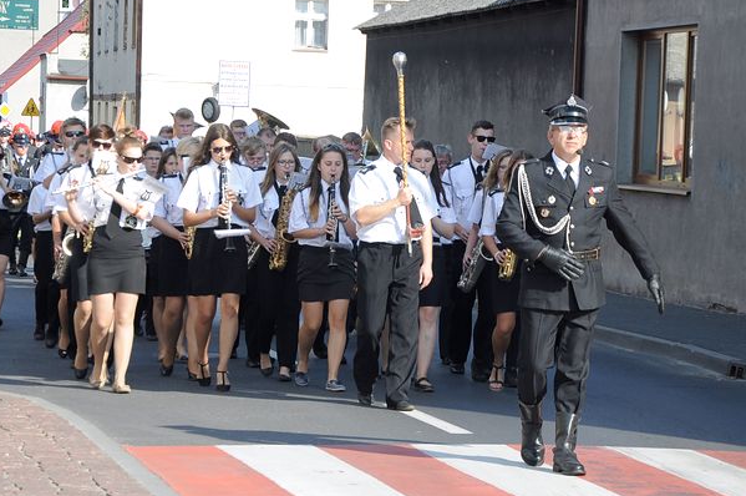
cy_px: 232
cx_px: 359
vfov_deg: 9.2
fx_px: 3084
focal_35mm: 149
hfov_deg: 13.8
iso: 400
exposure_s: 1/640
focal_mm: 70
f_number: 6.3
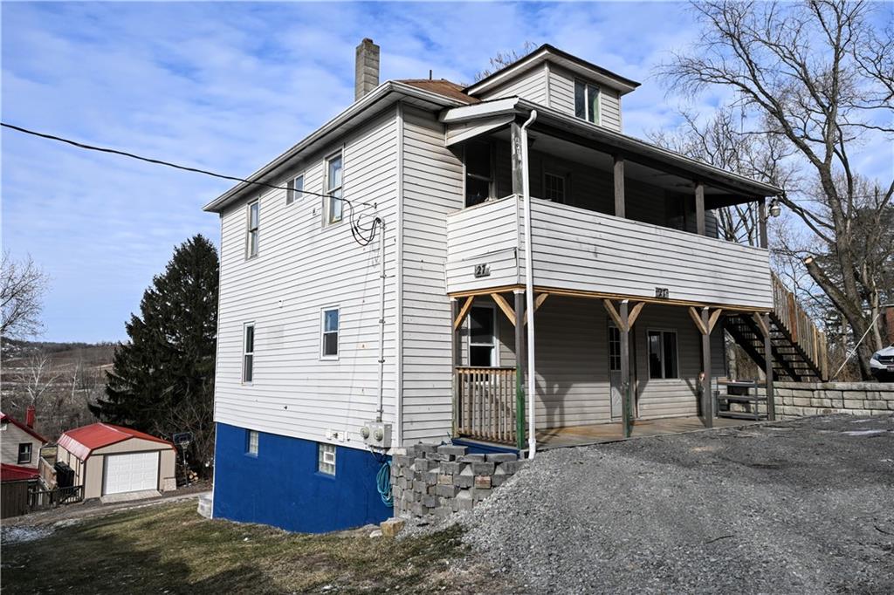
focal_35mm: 26
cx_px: 447
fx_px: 633
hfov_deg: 70.5
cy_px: 298
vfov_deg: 50.4
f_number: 7.1
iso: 100
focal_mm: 17
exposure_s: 1/400
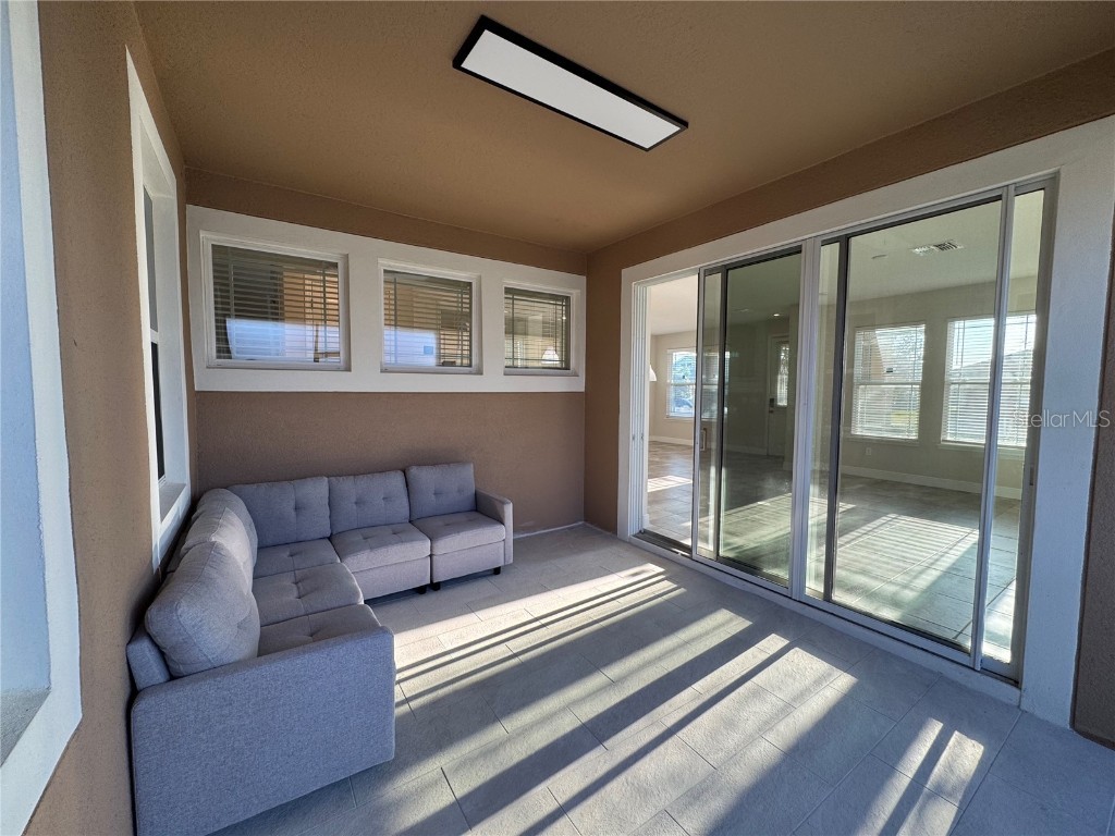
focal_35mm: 14
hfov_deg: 102.1
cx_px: 558
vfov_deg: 85.7
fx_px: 451
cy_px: 418
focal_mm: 2.22
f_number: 2.2
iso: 64
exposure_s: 1/120
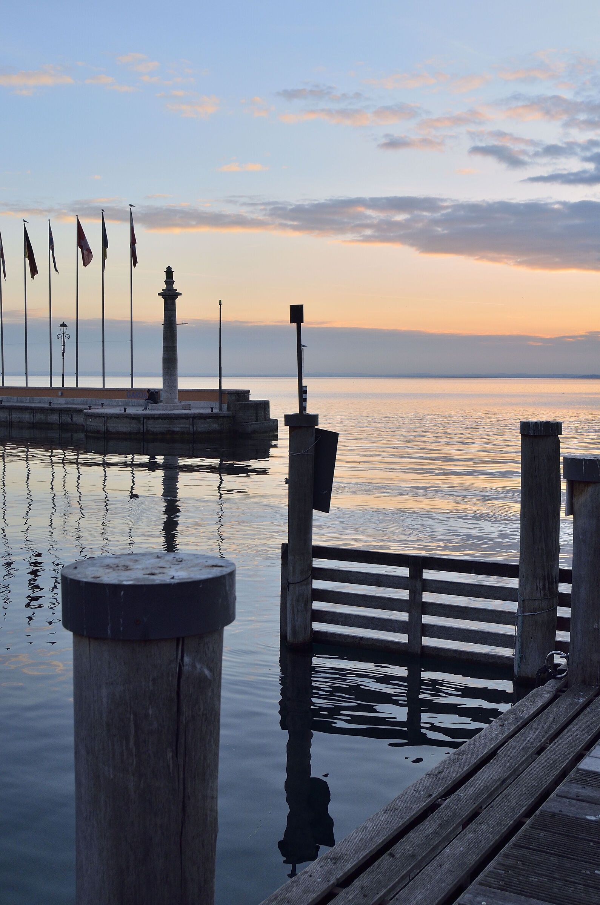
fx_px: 1054
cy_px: 452
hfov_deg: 31.8
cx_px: 300
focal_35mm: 42
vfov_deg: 46.5
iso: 400
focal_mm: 28
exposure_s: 1/200
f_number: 9
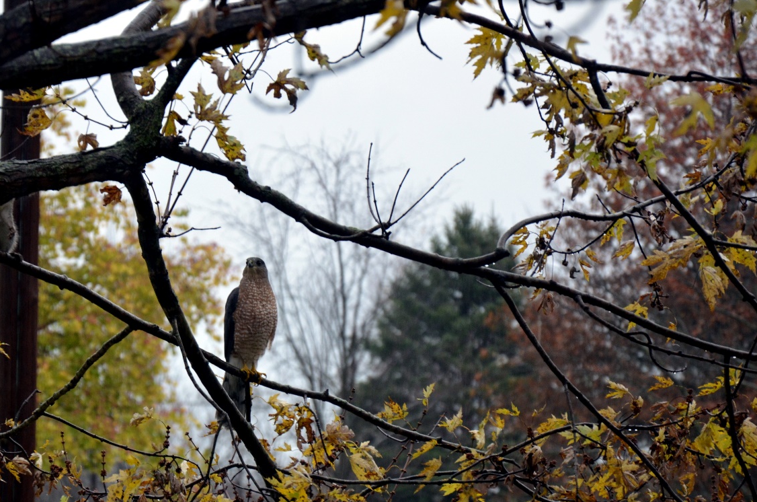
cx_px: 246
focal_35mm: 224
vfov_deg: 6.1
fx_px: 4695
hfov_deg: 9.2
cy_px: 342
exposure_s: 1/60
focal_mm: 105
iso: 640
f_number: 5.6
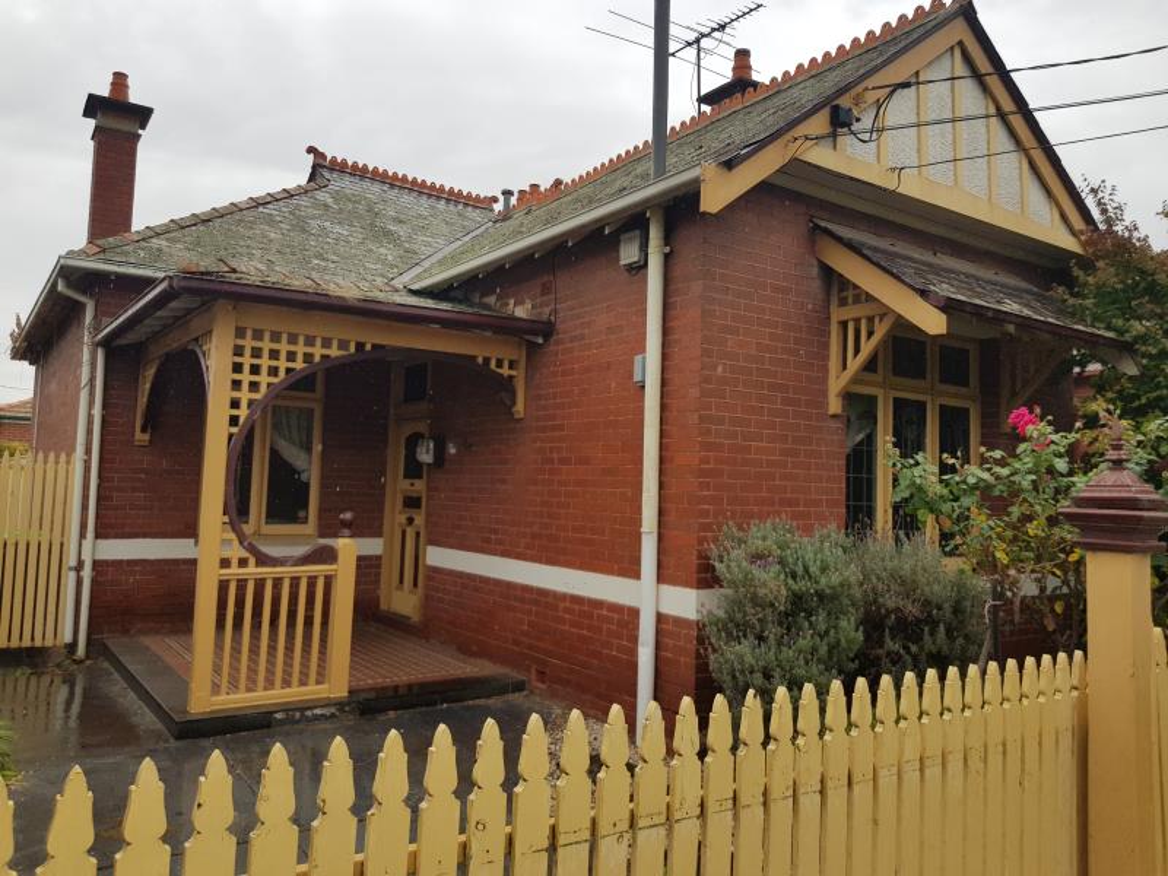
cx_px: 584
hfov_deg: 67.3
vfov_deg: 53.1
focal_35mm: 26
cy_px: 438
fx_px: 877
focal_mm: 4.3
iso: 40
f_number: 1.7
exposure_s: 1/1360
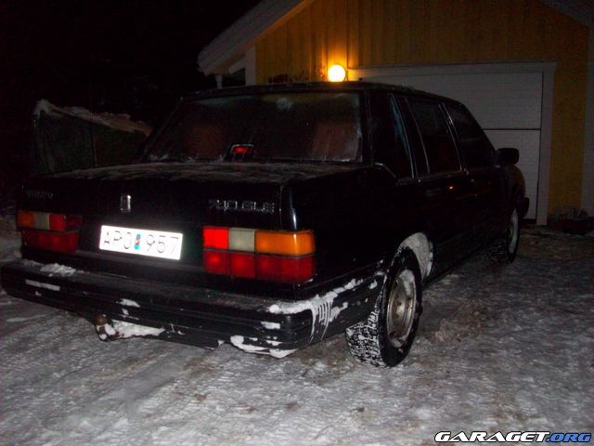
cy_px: 223
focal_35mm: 34
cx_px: 297
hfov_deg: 54.0
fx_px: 583
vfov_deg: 41.8
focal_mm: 5.7
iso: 320
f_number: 2.8
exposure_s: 1/60
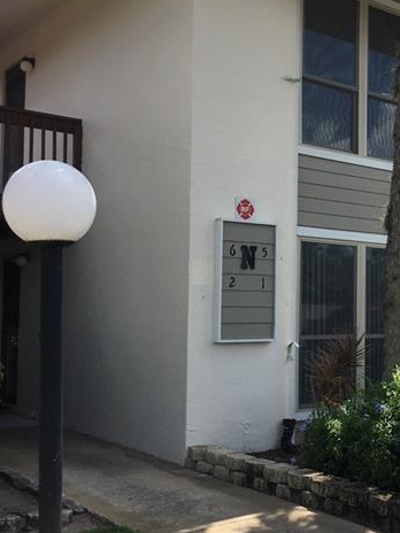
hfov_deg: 29.5
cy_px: 266
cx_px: 324
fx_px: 740
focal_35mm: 48
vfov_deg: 39.7
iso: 25
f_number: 2.2
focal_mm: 4.15
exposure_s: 1/1374
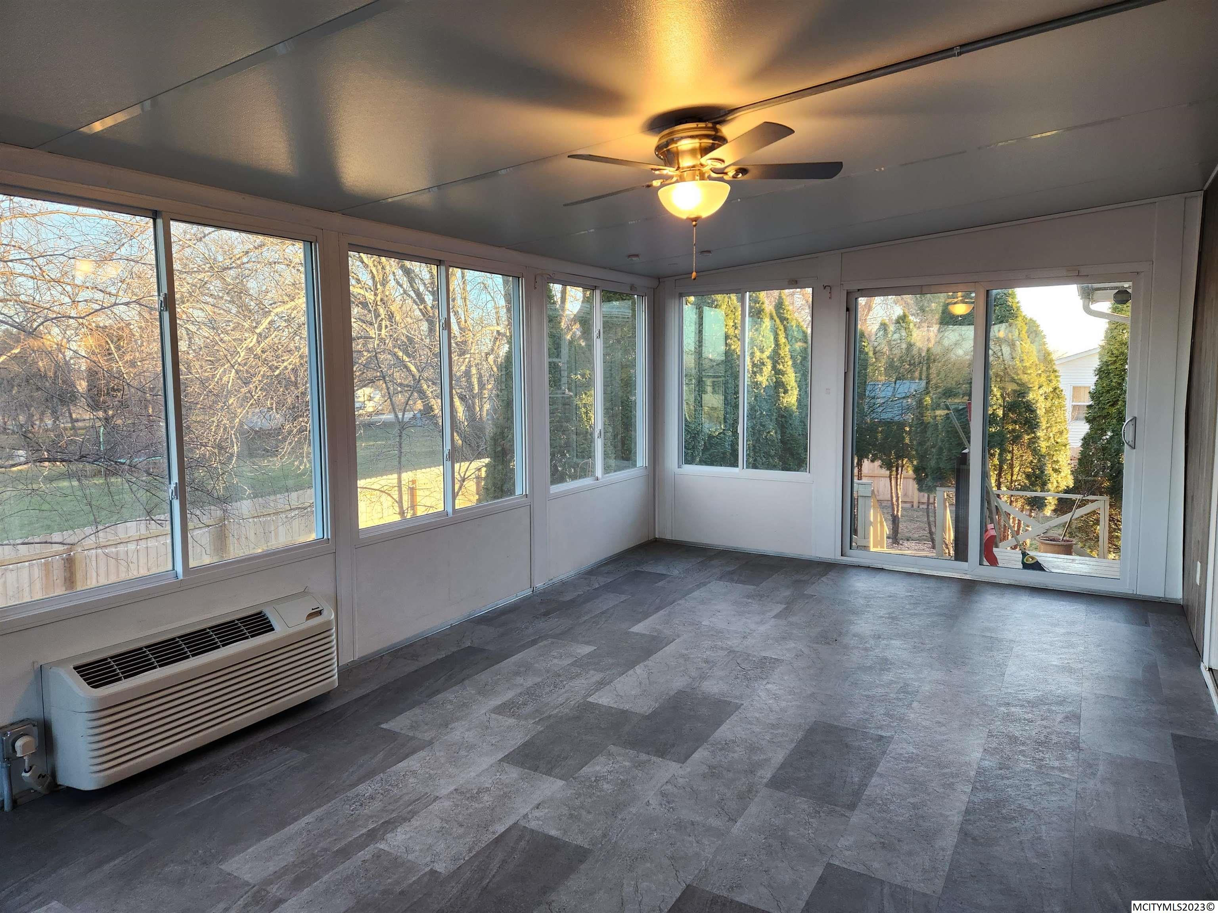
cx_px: 609
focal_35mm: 23
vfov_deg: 58.9
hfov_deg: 73.9
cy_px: 456
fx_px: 809
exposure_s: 1/120
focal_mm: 5.4
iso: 125
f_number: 1.8
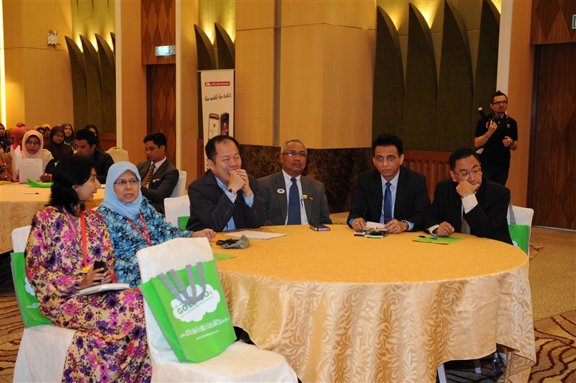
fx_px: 799
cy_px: 192
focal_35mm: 50
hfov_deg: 39.6
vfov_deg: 26.9
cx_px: 288
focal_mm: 50
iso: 1000
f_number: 3.5
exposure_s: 1/50
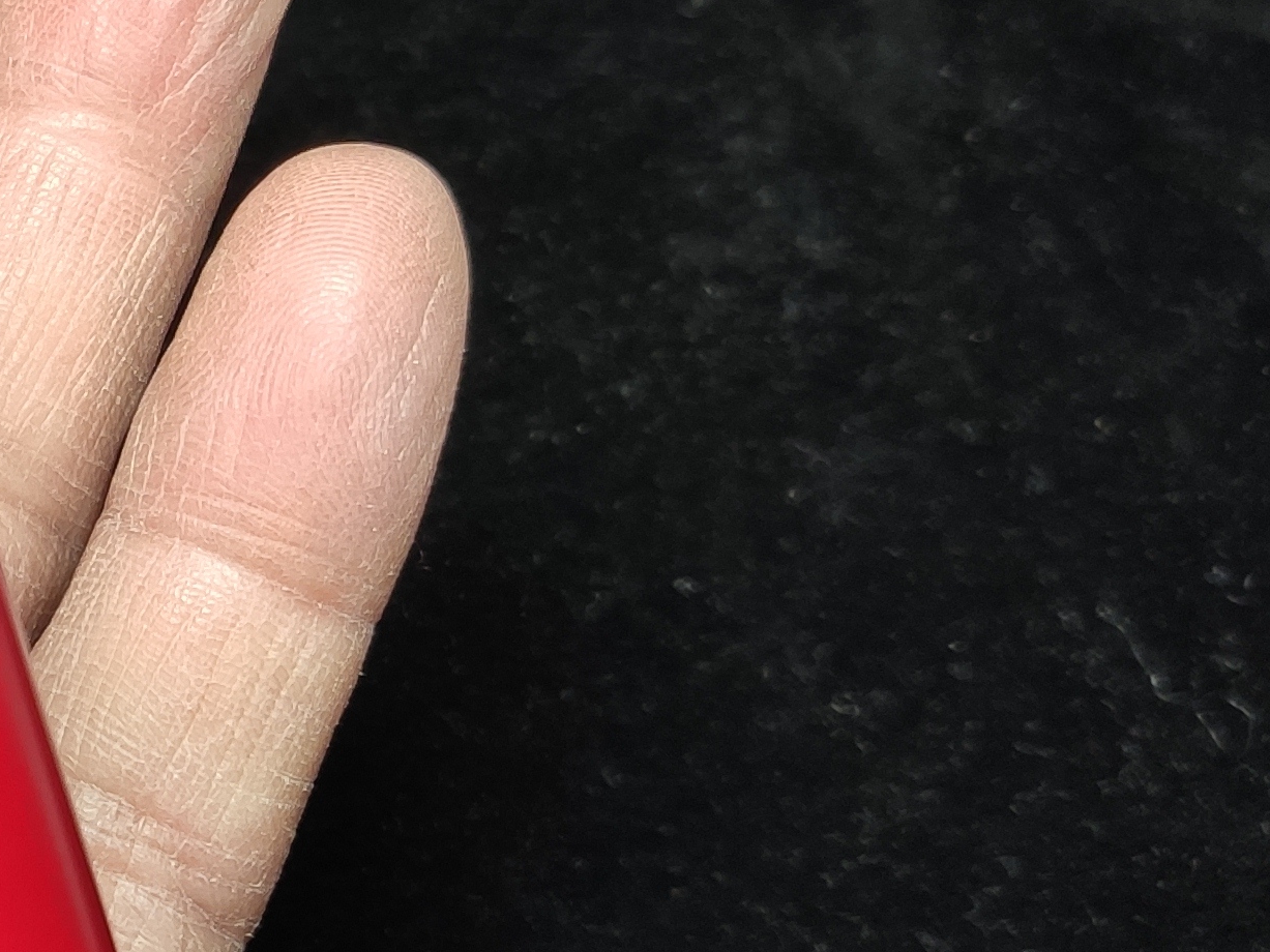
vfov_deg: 16.8
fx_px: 3228
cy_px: 385
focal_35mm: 88
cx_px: -552
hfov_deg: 19.7
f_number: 1.75
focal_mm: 4.75
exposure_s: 1/100
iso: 254
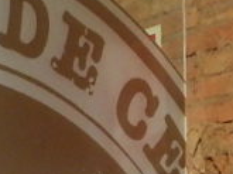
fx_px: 967
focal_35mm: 144
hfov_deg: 13.7
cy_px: 424
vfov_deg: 9.2
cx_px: 66
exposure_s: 1/30
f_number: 3.4
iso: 400
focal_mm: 4
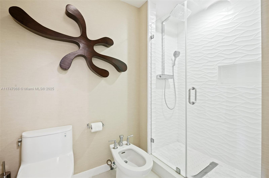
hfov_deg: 96.8
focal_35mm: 16
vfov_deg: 73.6
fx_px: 119
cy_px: 89
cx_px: 134
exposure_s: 1.3
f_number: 8
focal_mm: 16
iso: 200
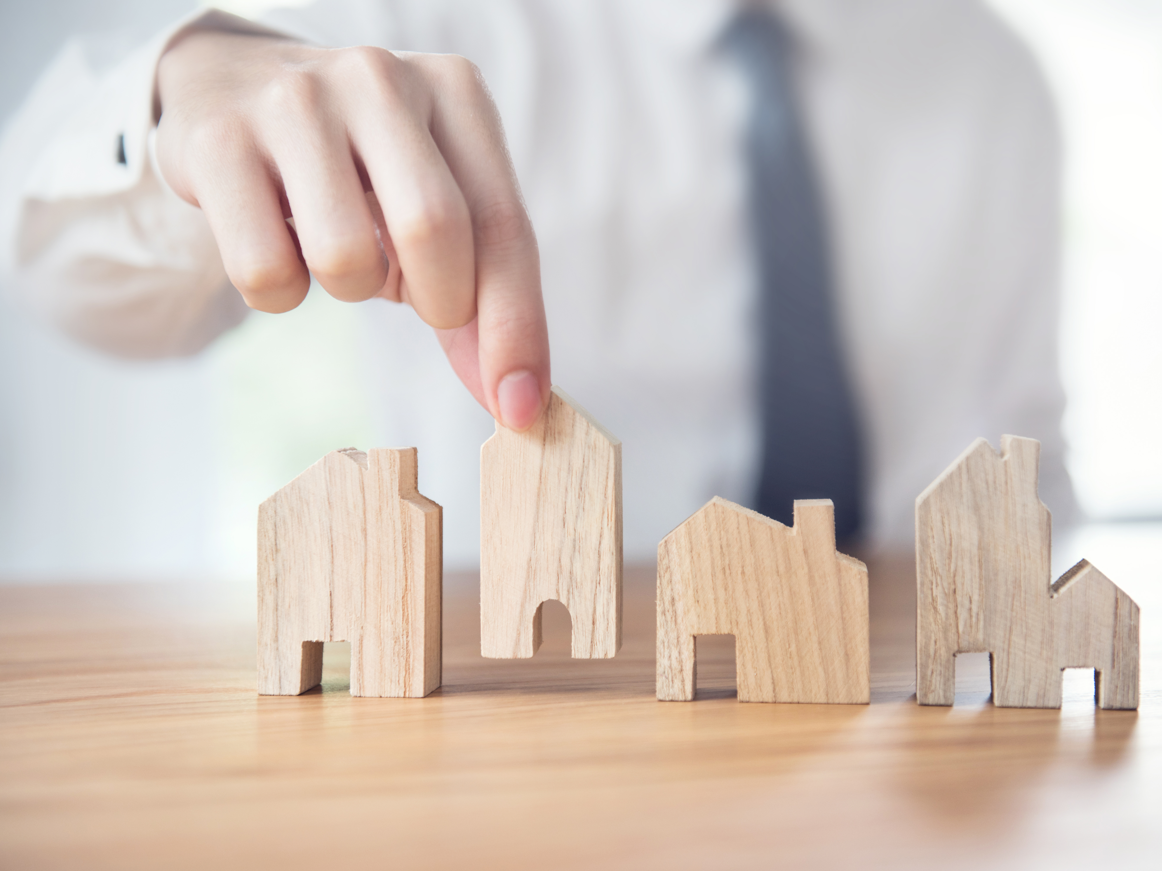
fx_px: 1745
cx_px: 626
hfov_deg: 36.8
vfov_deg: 28.0
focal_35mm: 52
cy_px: 436
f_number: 2.8
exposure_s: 1/10
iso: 100
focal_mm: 48
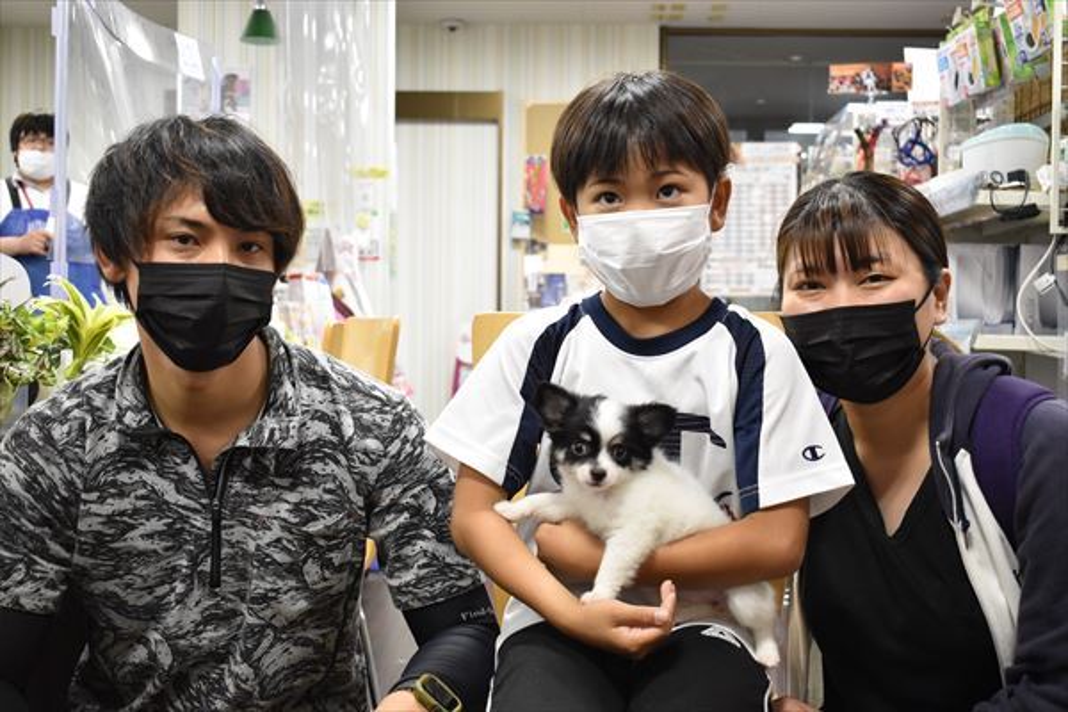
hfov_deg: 45.0
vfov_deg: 30.8
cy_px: 356
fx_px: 1290
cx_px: 534
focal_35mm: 44
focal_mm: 29
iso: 1600
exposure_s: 1/60
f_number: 4.2
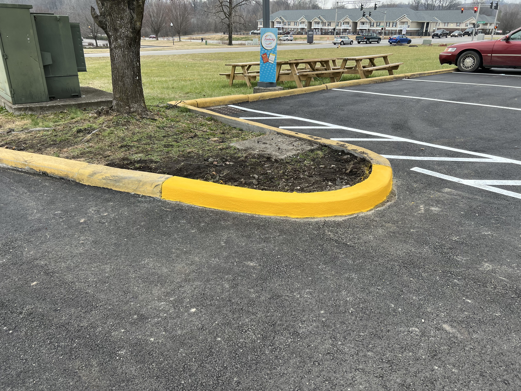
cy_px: 196
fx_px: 391
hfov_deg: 67.3
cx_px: 260
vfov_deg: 53.1
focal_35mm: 26
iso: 50
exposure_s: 1/121
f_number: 1.5
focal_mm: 5.7
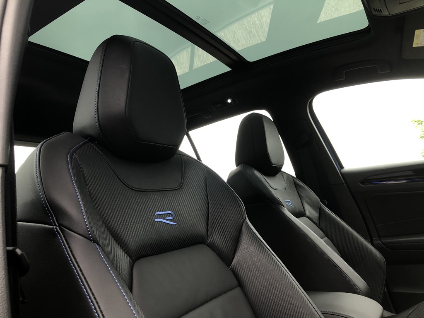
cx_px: 212
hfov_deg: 63.4
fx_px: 343
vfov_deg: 49.7
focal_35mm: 28
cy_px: 159
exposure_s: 1/30
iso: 25
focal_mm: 3.99
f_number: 1.8
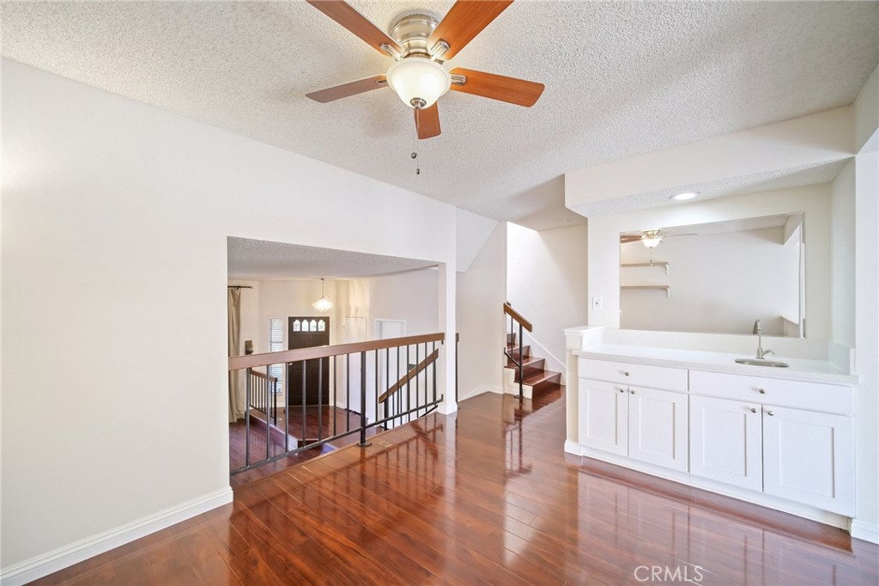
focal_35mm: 14
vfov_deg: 81.2
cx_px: 440
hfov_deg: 104.3
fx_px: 342
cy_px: 293
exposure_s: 1/2
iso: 400
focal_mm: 9
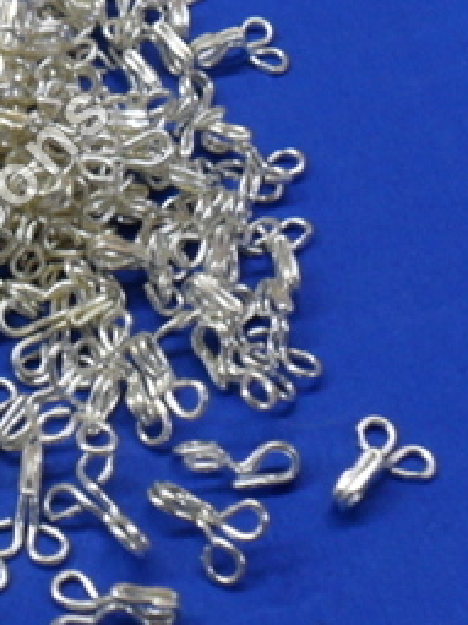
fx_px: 1840
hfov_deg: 14.1
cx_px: -64
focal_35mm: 102
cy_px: 256
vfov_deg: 19.3
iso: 200
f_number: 5
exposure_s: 1/6
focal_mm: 9.3
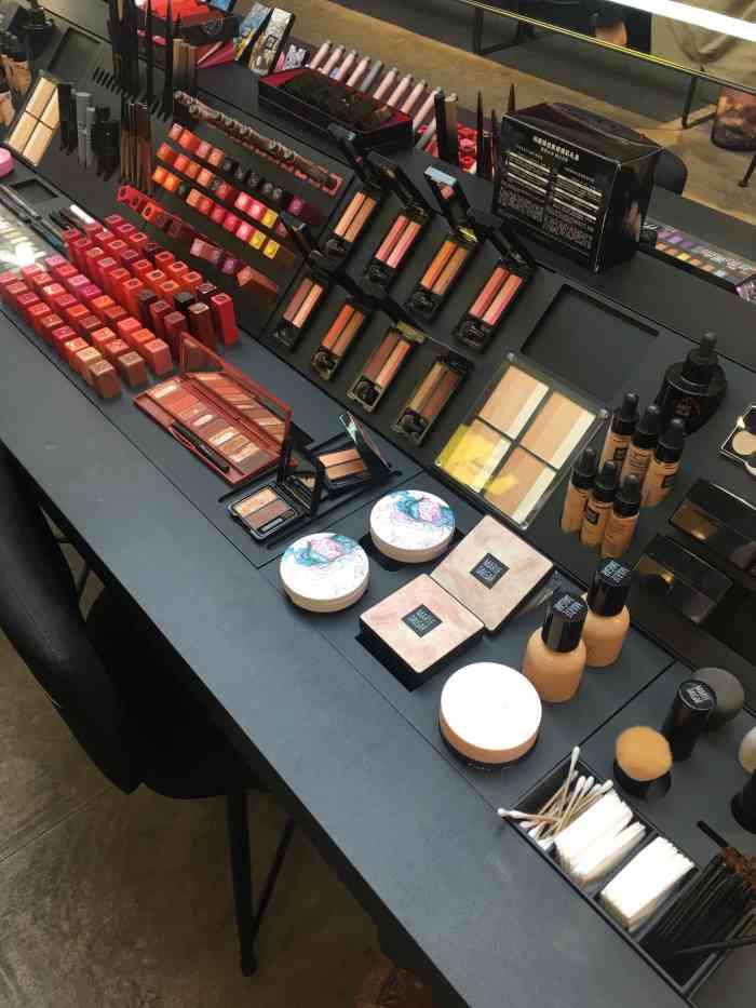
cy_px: 504
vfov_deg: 61.7
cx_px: 378
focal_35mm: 29
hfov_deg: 48.2
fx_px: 844
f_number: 2.2
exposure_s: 1/33
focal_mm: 4.15
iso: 25
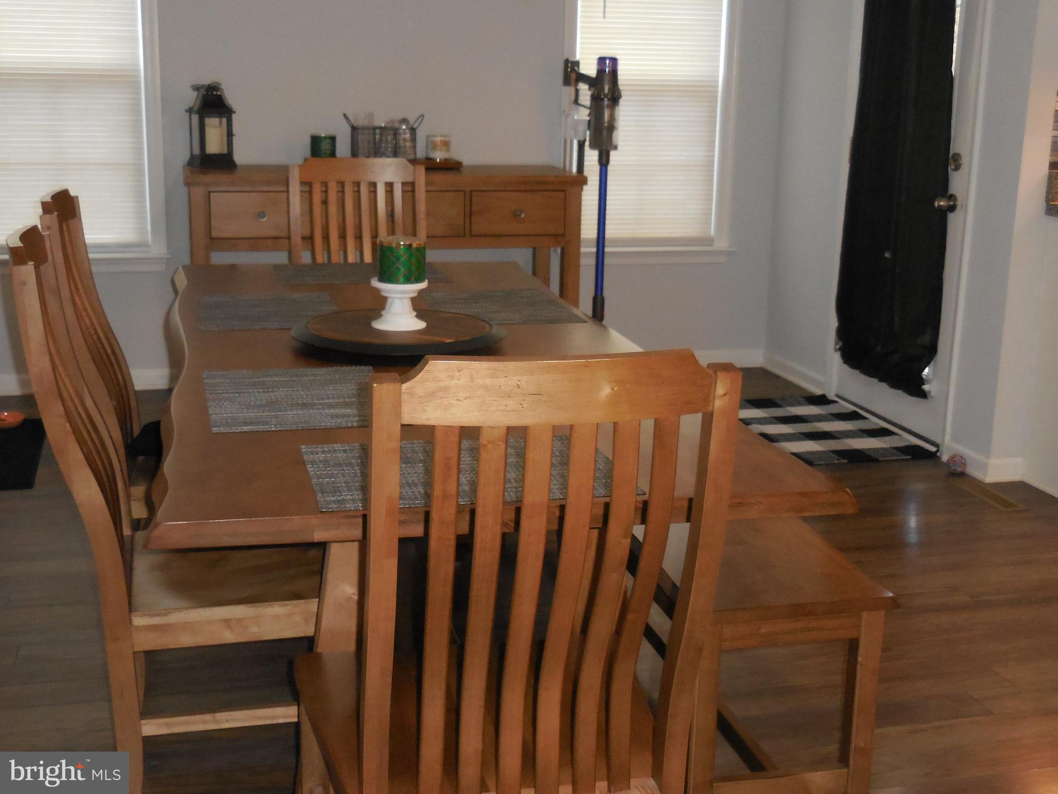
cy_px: 397
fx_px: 1375
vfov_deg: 32.2
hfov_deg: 42.1
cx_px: 529
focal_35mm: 45
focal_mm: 8.1
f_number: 4.2
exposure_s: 1/60
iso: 640
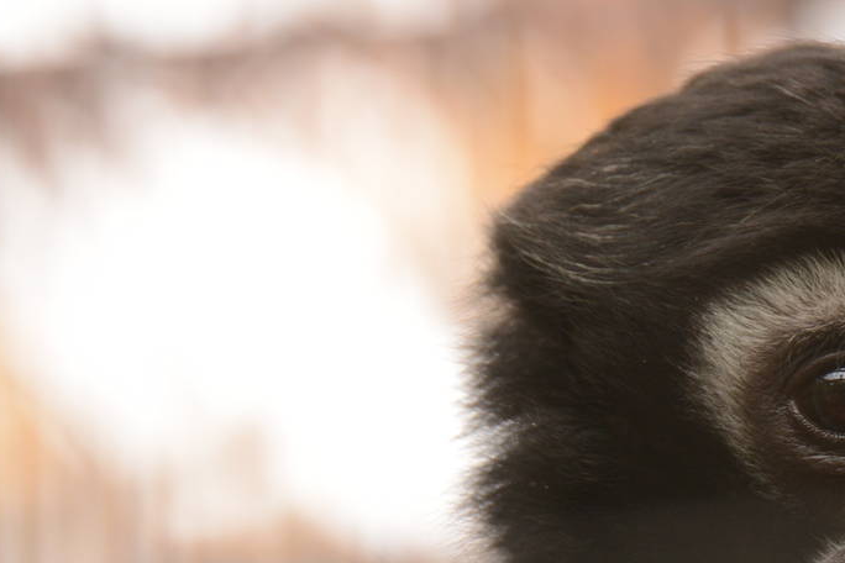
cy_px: 432
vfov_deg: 1.0
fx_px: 32952
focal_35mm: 1404
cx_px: 973
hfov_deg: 1.5
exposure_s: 1/200
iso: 1000
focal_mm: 600
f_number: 7.1
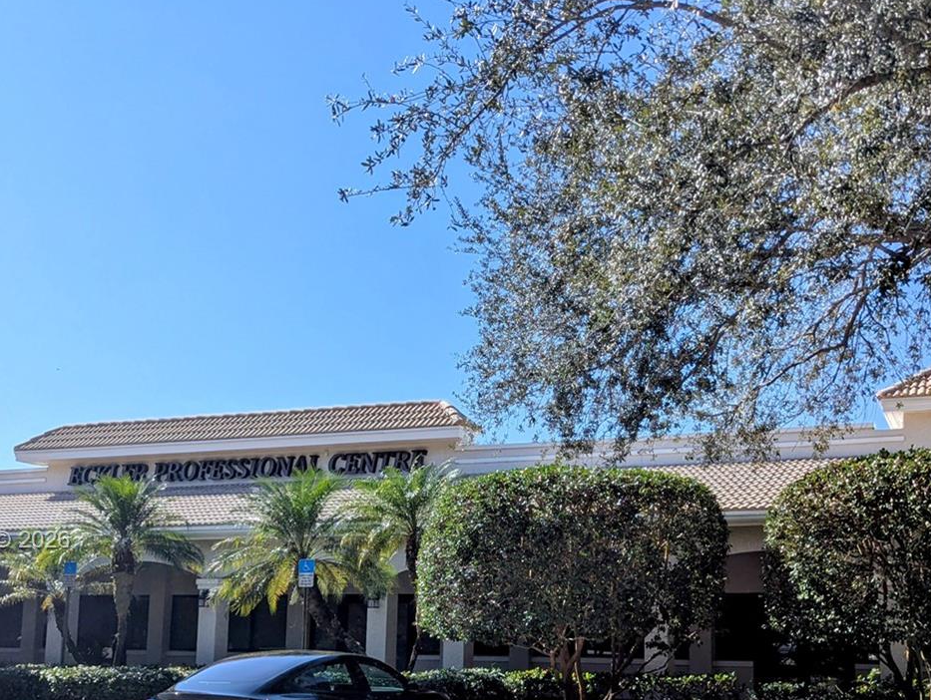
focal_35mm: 41
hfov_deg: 45.5
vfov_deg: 34.3
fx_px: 1104
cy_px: 541
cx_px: 555
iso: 39
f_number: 1.85
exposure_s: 1/1742
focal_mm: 6.81
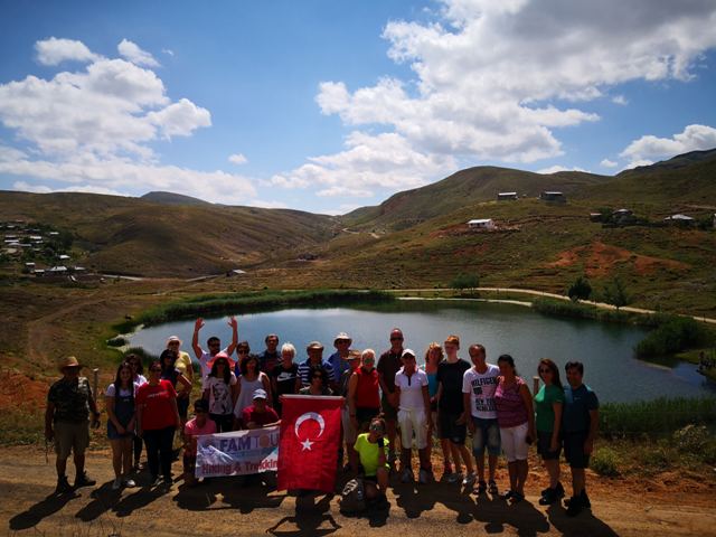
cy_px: 268
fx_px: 558
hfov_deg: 65.3
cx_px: 358
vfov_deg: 51.4
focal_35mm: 27
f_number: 1.6
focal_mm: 3.95
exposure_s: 1/3876
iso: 50
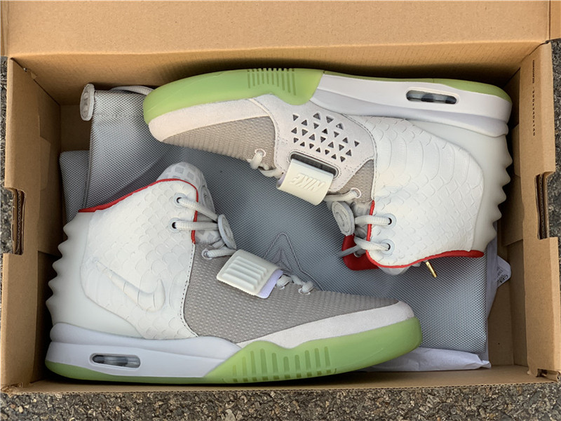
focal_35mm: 52
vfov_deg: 28.0
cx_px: 280
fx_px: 843
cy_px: 210
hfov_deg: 36.8
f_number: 2.4
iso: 40
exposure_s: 1/122
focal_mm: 6
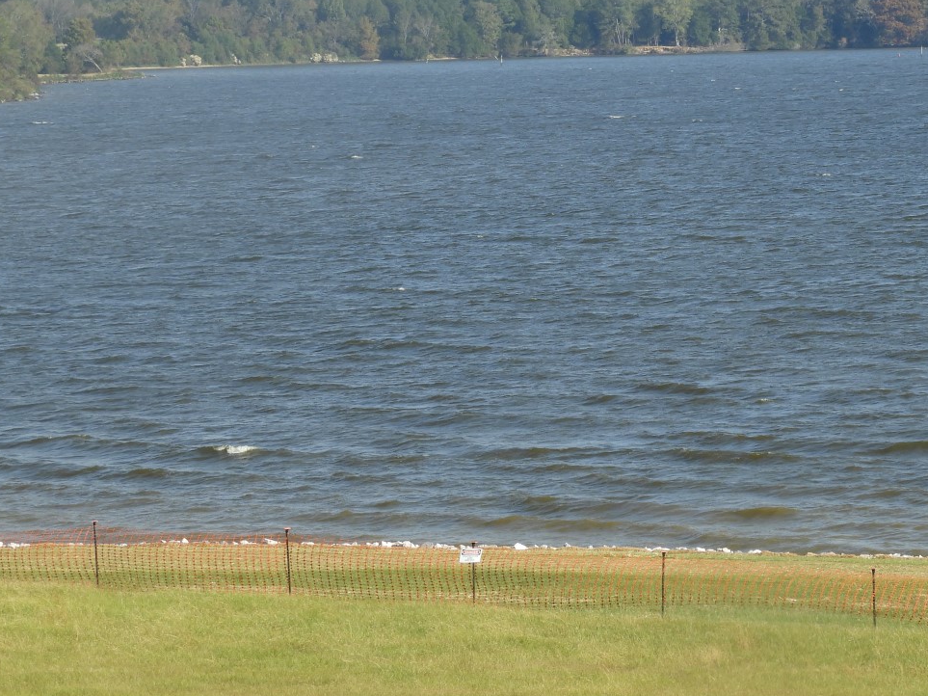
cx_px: 638
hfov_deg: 10.6
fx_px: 5013
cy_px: 192
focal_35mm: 187
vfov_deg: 7.9
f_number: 5
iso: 100
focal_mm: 22.4
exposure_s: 1/400
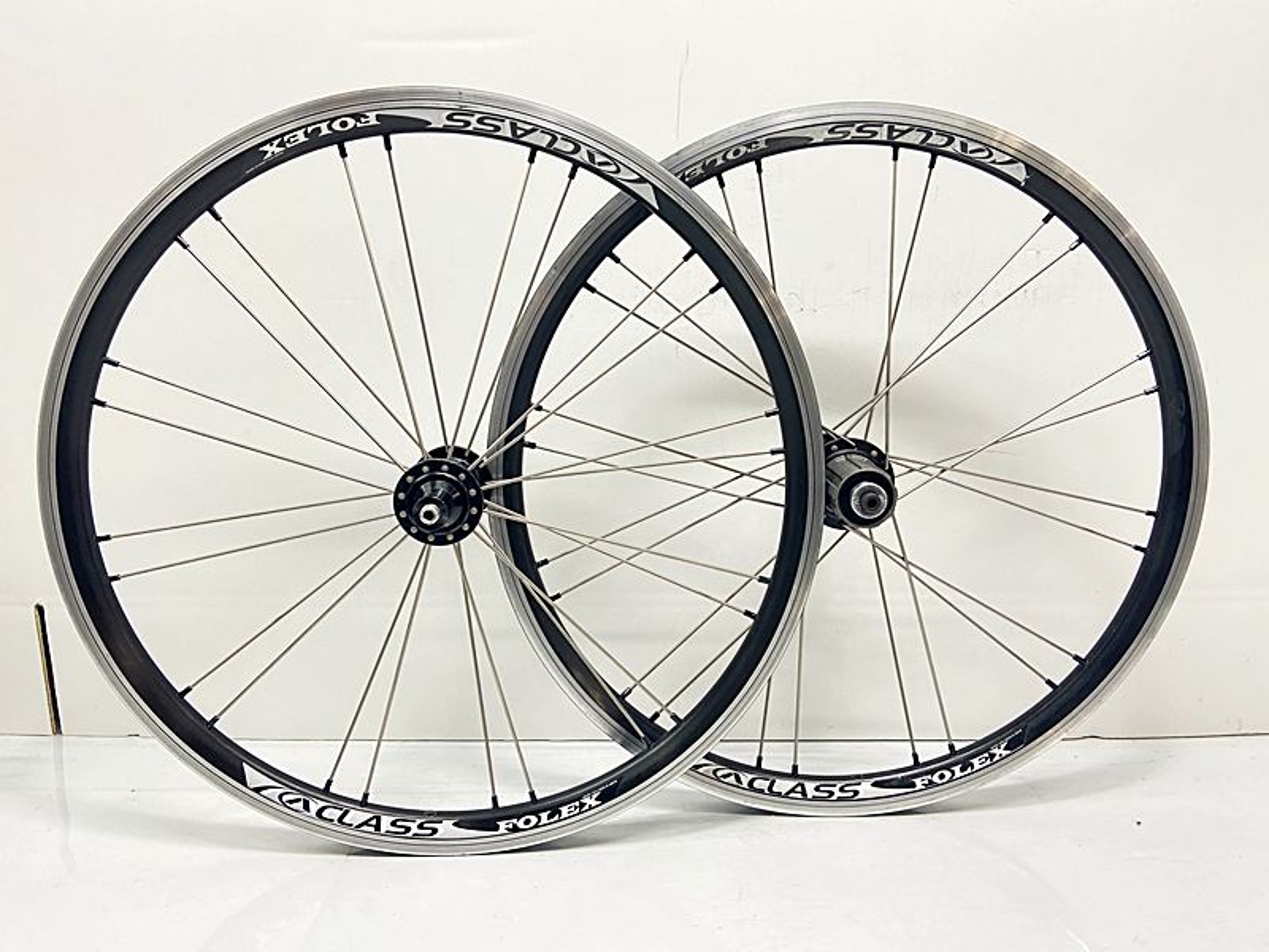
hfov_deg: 67.3
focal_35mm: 26
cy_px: 476
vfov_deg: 53.1
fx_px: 953
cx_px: 634
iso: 160
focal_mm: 4.25
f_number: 1.8
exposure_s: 1/50
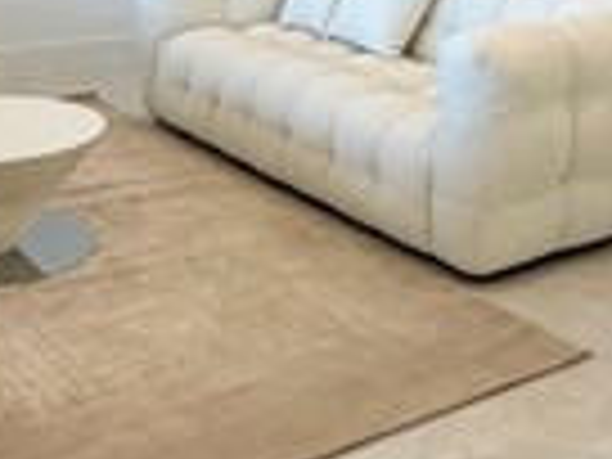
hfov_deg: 29.2
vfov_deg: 22.0
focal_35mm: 66
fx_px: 1167
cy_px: 112
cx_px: 400
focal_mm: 2.22
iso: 125
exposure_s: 1/120
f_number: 2.2
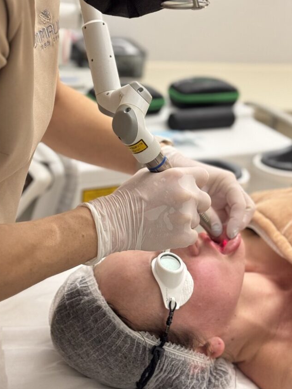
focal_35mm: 58
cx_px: 155
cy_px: 154
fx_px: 652
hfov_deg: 25.2
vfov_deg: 33.1
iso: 250
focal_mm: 6.76
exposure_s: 1/50
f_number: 1.78
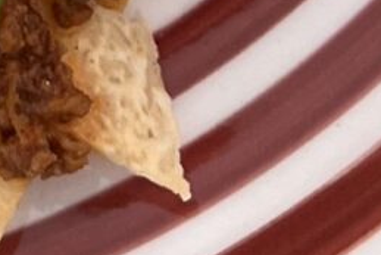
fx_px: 2827
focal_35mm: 267
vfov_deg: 4.8
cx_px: -405
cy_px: -680
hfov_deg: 7.4
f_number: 1.5
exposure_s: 1/60
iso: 64
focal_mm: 5.7
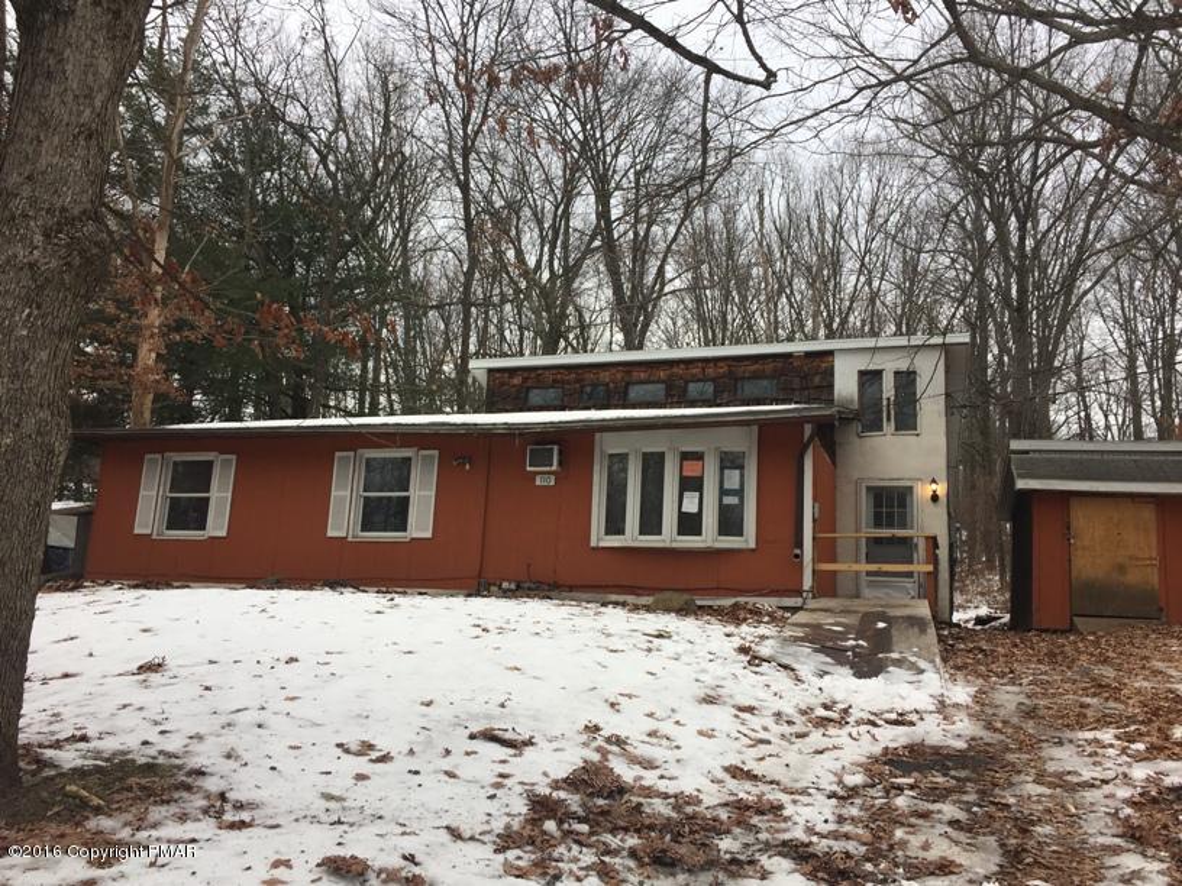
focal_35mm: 29
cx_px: 591
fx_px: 990
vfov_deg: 48.2
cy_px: 443
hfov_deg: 61.7
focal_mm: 4.15
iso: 32
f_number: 2.2
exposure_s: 1/120
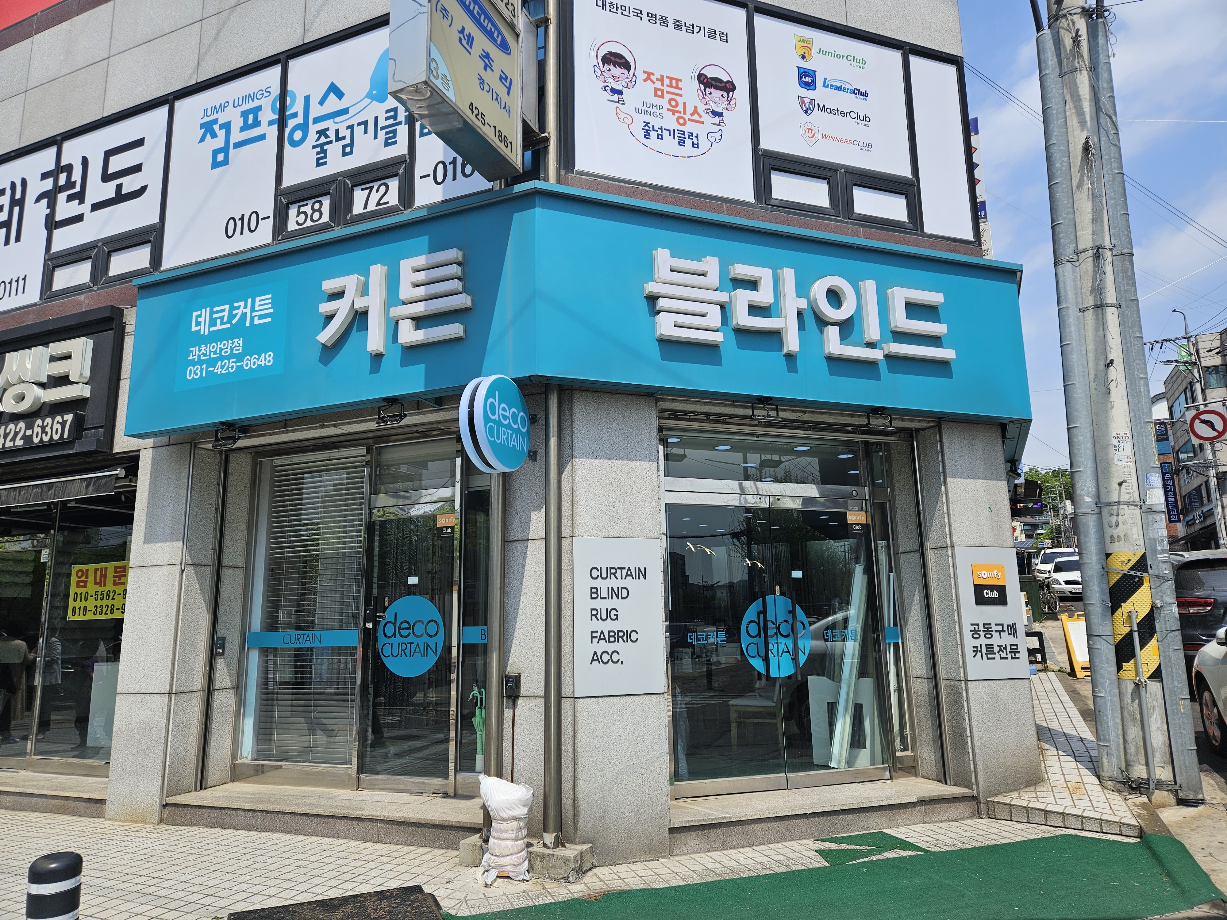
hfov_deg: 73.9
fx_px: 815
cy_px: 460
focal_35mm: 23
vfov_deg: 58.9
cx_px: 614
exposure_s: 1/2503
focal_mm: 5.4
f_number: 1.8
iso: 25
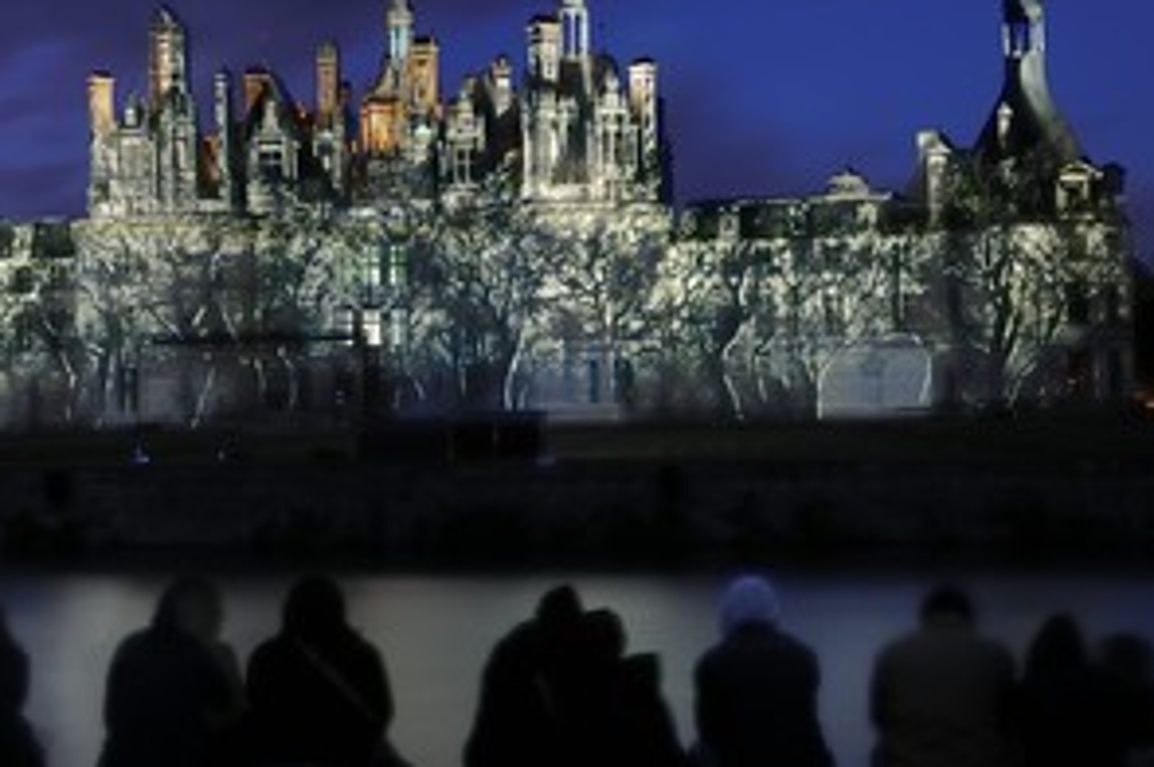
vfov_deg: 22.6
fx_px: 1921
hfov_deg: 33.3
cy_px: 387
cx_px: 440
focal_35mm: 60
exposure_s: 30
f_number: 5.6
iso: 100
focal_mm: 28
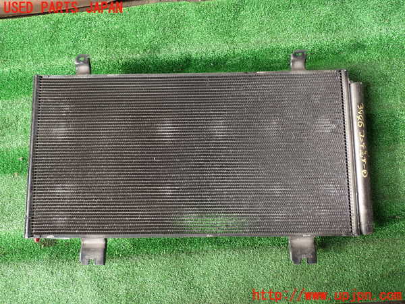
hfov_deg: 56.8
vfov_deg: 44.2
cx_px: 202
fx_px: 374
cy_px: 152
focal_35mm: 32
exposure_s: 1/60
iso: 100
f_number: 3.2
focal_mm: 5.79
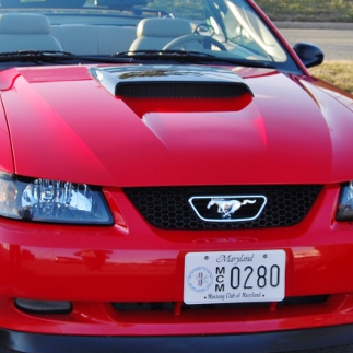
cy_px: 137
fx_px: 1131
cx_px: 169
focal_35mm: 98
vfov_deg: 17.7
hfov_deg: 17.7
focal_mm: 31
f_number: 6.3
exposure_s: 1/160
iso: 200
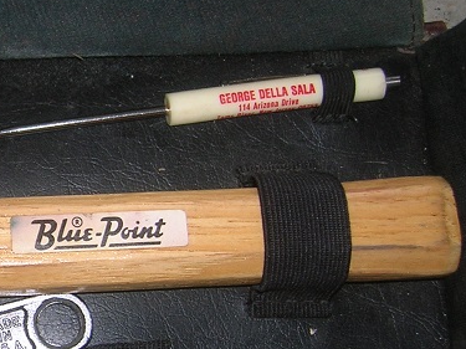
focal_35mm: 83
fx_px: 1117
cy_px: 211
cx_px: -65
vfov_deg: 17.8
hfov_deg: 22.1
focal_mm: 5.7
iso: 50
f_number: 2.9
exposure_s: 1/60.1
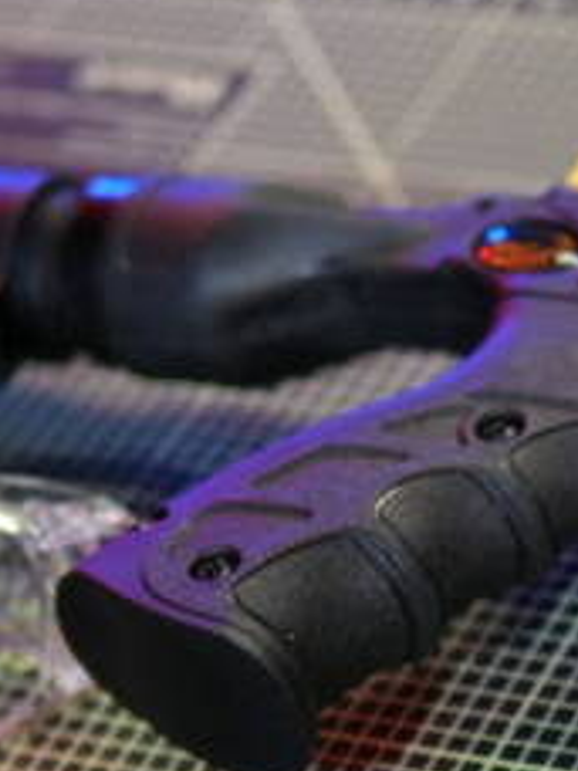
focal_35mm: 194
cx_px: 646
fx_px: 4319
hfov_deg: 7.6
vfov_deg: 10.1
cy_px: 752
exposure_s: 1/100
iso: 800
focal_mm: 30
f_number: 1.4
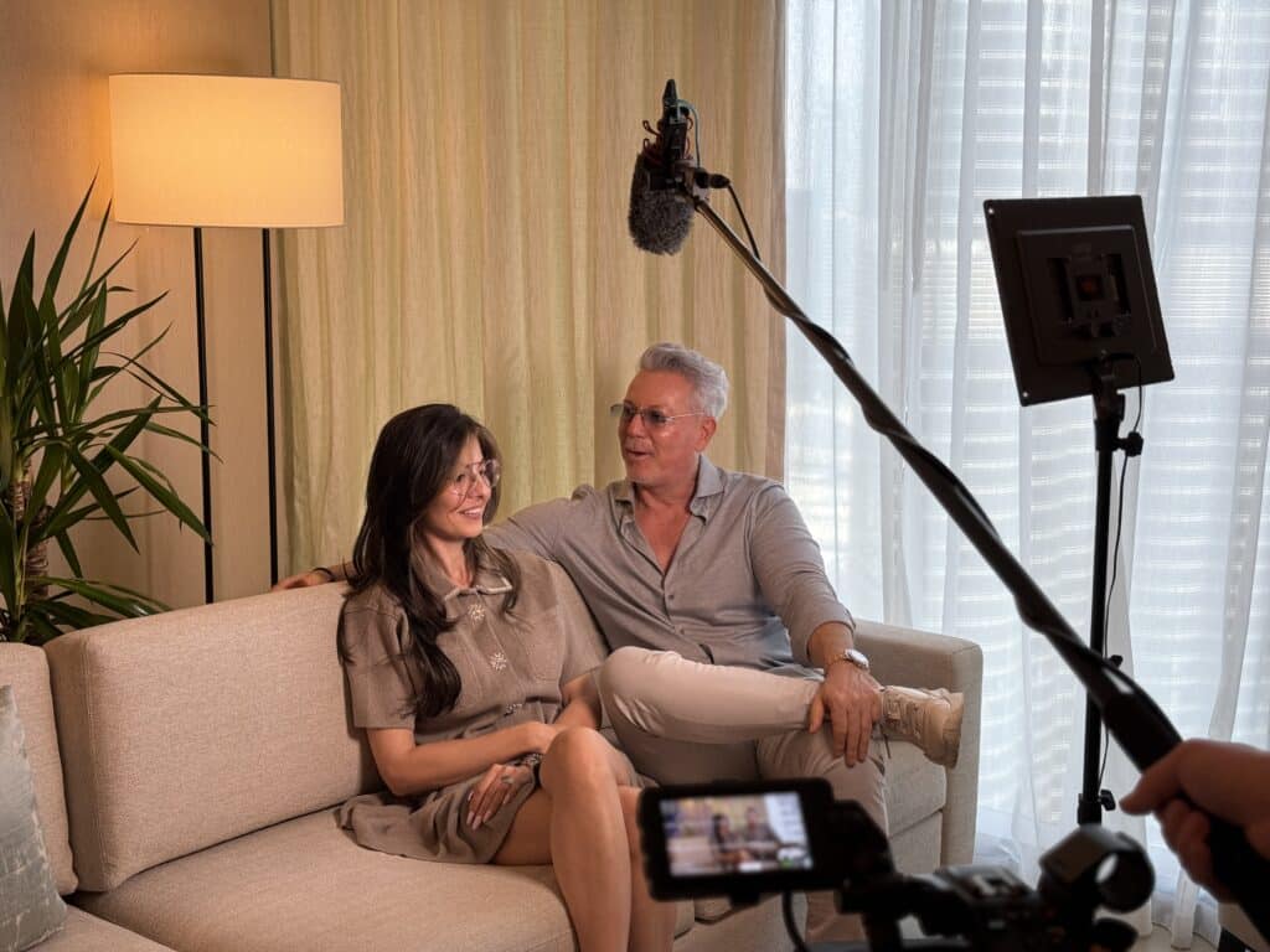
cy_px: 476
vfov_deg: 30.3
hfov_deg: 39.7
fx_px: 1761
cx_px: 635
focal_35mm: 48
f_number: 1.78
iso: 50
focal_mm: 6.76
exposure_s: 1/121
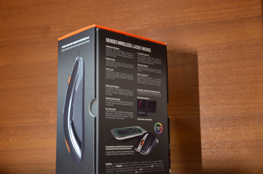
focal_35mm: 52
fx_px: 383
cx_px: 132
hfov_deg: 37.9
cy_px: 87
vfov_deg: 25.6
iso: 1600
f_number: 4.5
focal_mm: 35
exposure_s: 1/10
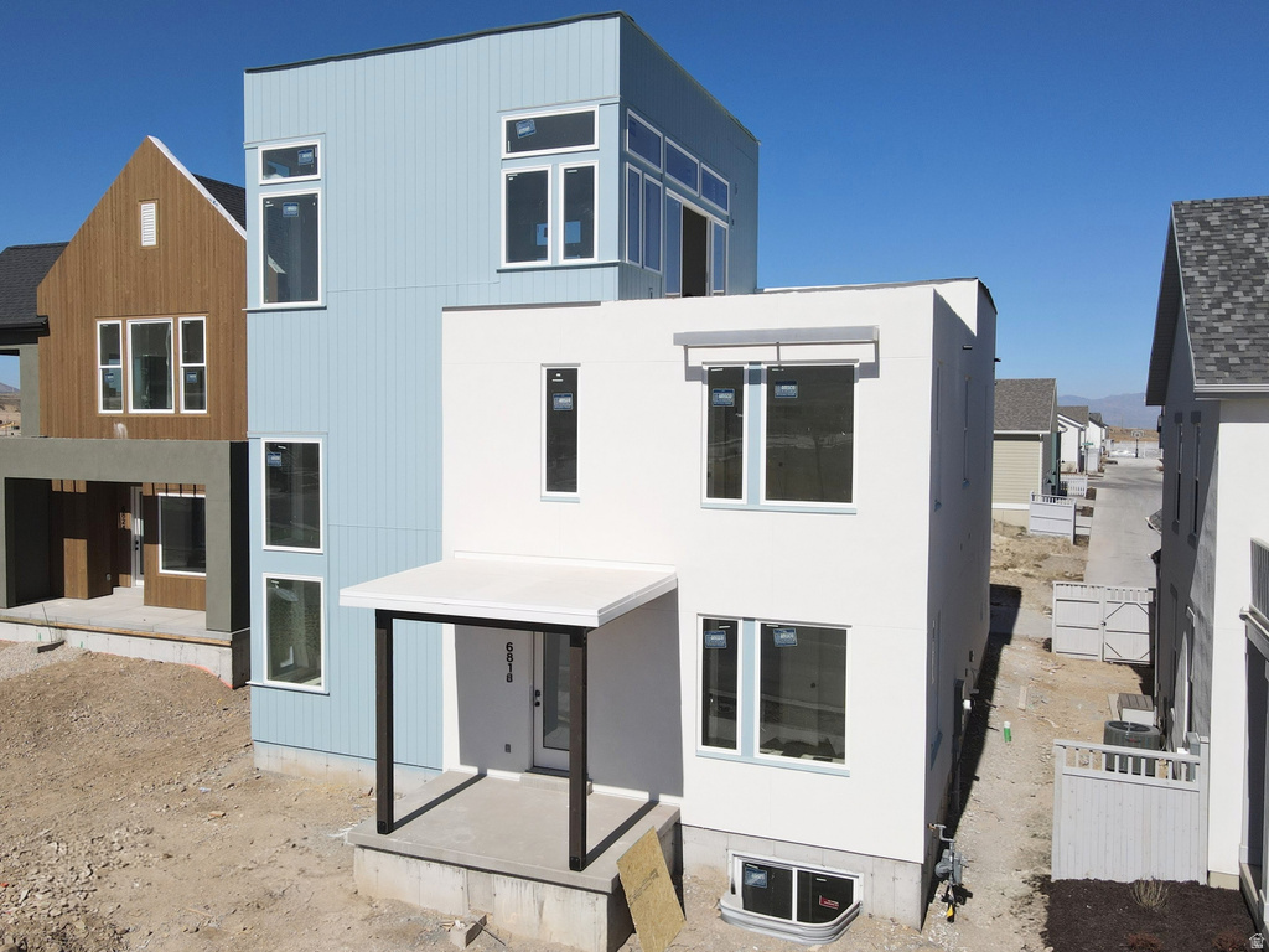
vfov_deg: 56.8
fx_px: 880
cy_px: 476
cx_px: 634
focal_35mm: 24
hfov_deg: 71.6
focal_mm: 4.5
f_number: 2.8
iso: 100
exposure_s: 1/1500
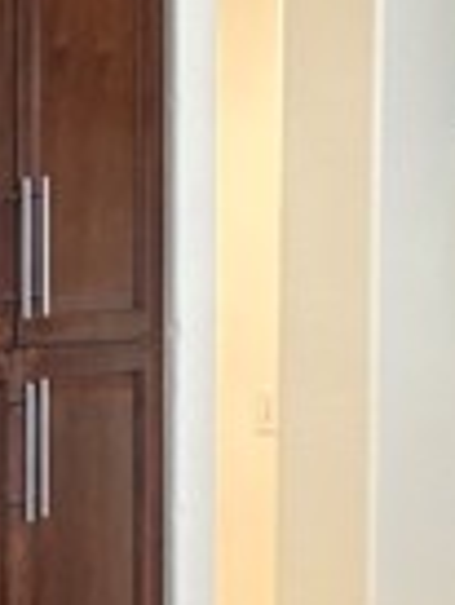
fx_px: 4252
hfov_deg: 6.1
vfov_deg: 8.1
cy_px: 702
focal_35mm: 243
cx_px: 274
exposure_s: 1/60
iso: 160
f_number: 1.6
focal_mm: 5.96
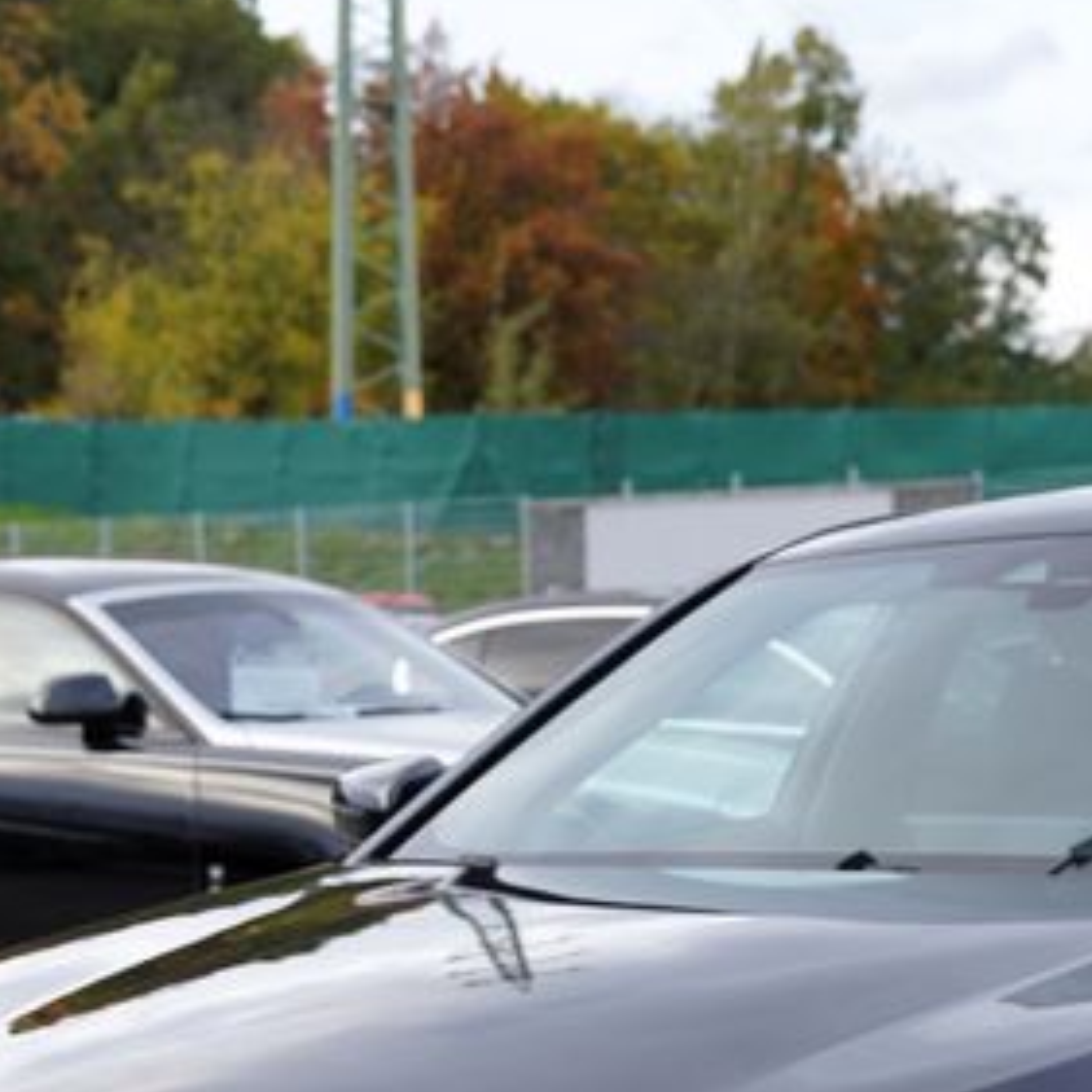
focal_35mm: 96
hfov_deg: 18.1
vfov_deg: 17.5
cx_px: 734
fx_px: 3426
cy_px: 1207
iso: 100
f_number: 3.5
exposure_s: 1/60
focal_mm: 31
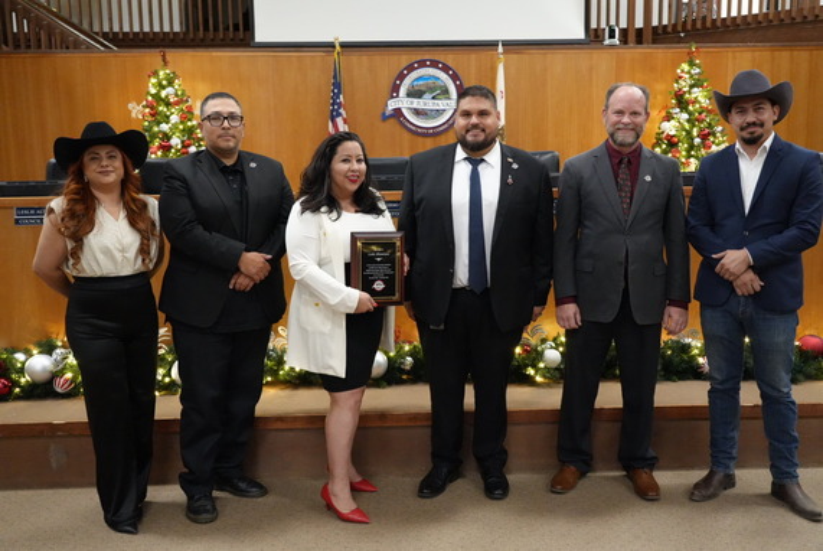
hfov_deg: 55.7
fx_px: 778
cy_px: 276
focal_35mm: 34
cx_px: 412
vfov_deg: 39.0
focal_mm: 34
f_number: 4
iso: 8000
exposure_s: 1/160
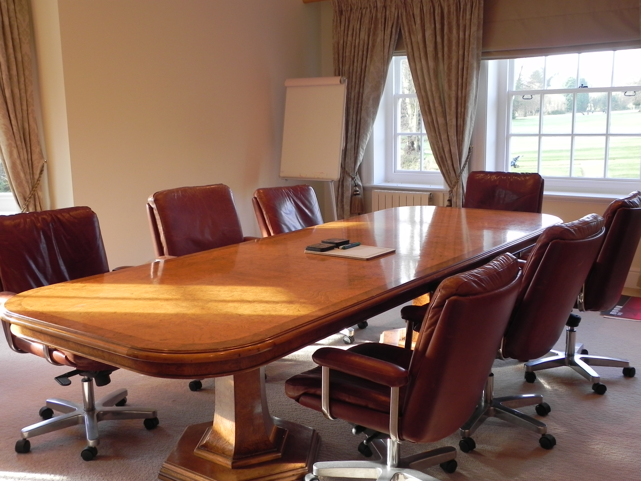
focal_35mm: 37
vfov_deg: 38.7
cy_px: 240
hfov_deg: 50.1
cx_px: 320
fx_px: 685
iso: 160
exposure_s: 1/49.2
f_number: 3.2
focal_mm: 6.6
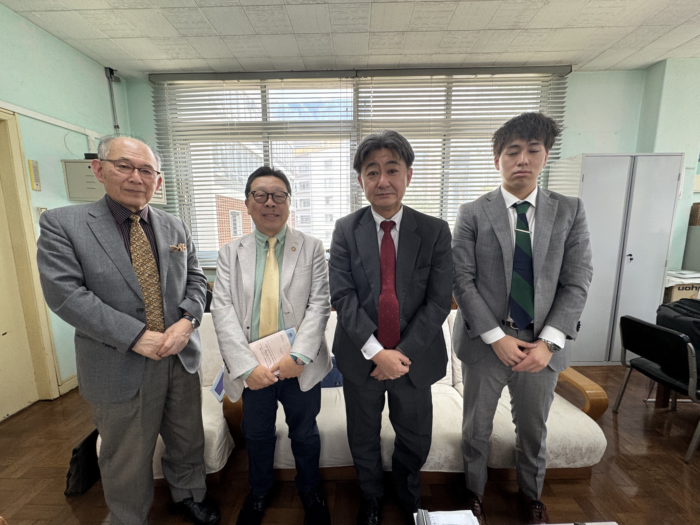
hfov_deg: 102.1
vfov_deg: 85.7
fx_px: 283
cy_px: 262
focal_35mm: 14
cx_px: 350
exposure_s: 1/120
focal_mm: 2.22
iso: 160
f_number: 2.2
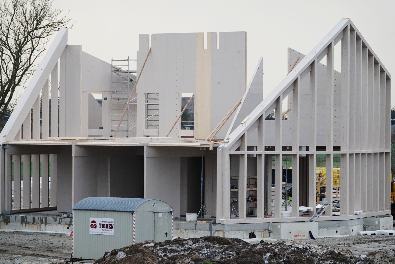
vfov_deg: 7.5
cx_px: 198
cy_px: 132
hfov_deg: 11.2
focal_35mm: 184
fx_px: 2020
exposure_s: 1/200
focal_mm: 67.46
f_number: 4
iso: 640
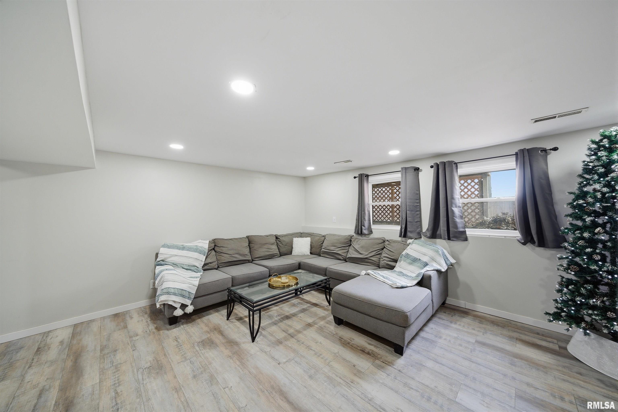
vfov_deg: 90.0
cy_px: 206
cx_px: 309
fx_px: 206
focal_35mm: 12
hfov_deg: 112.6
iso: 100
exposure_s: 1/40
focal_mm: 12
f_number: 5.6
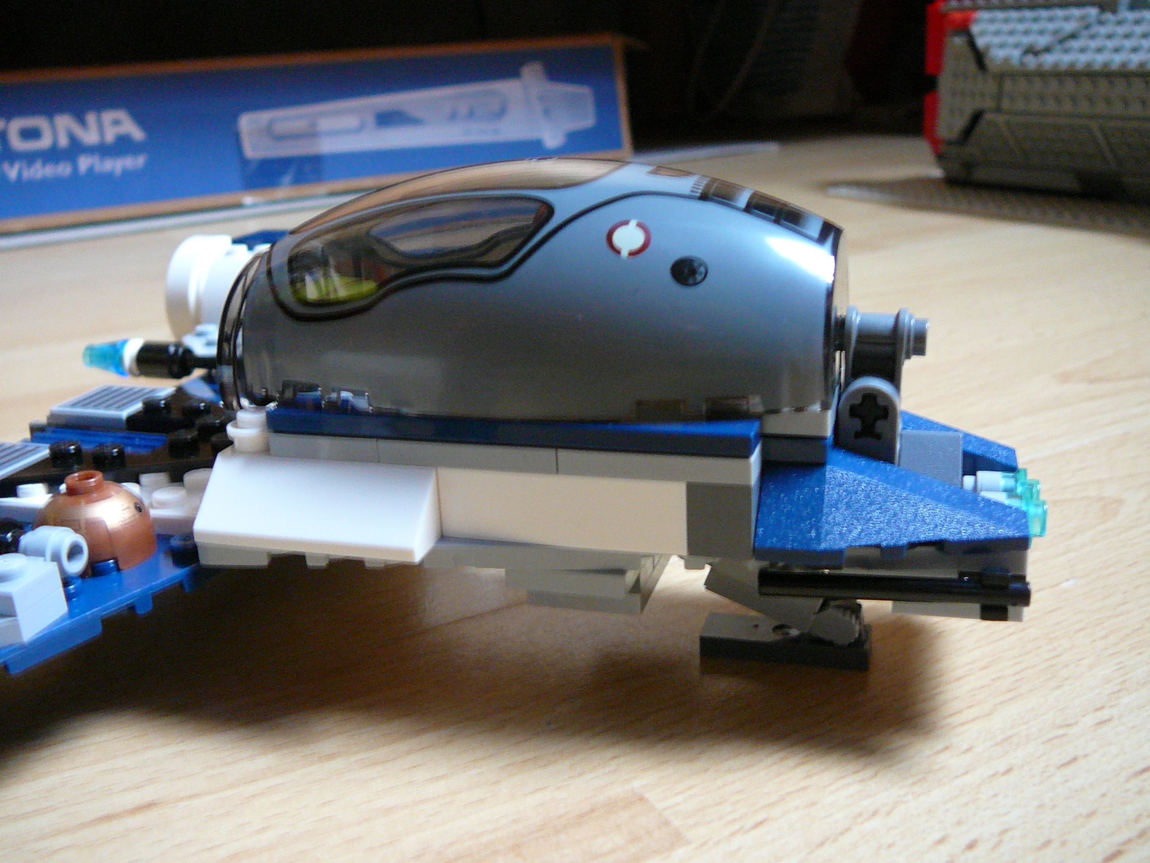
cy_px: 432
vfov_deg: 40.7
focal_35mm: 35
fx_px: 1163
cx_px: 575
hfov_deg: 52.6
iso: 200
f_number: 2.8
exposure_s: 1/13
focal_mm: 5.2
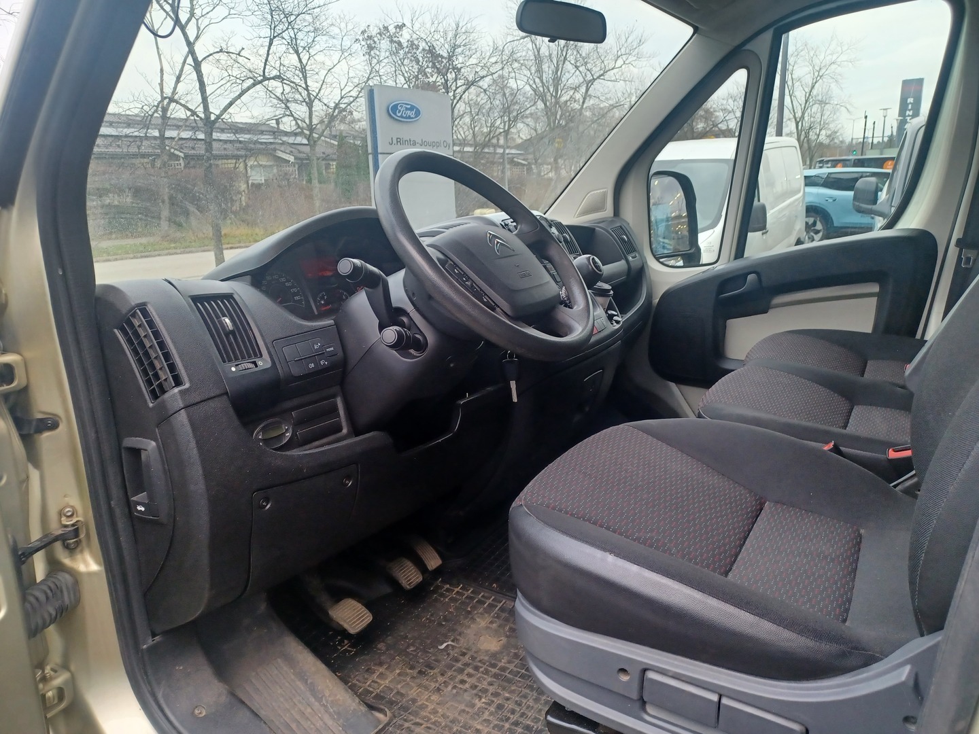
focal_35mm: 25
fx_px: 707
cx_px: 490
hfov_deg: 69.4
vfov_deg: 54.9
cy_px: 367
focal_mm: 4.6
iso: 160
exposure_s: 1/50
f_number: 1.8
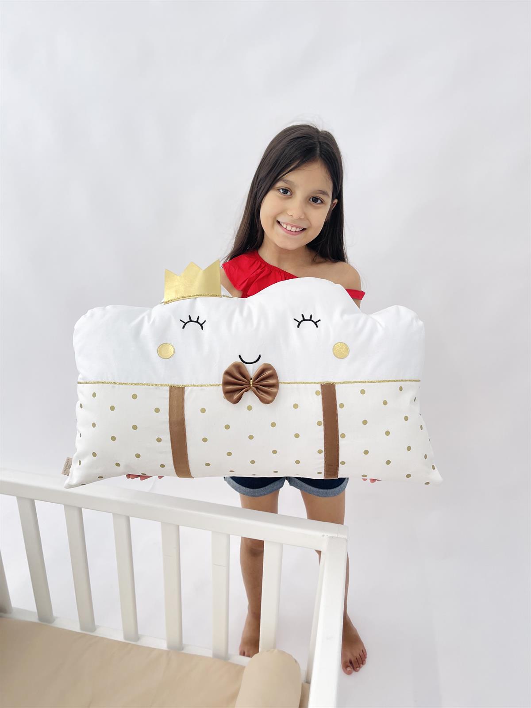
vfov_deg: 67.3
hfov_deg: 53.1
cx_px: 266
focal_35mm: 26
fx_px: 532
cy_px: 354
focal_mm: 5.1
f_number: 1.6
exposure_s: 1/121
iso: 64
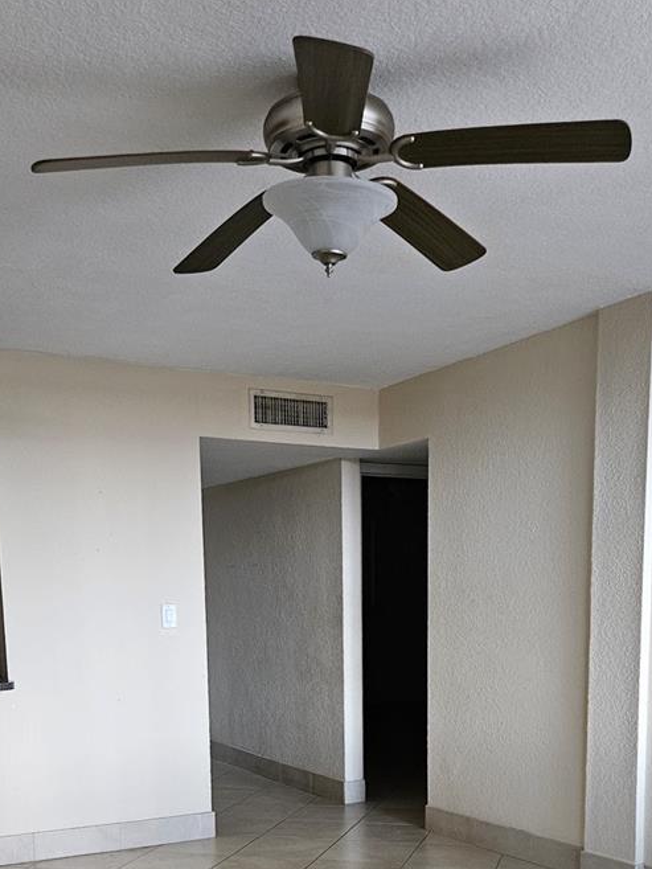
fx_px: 1054
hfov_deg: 34.4
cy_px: 765
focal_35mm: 42
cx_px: 341
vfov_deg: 41.6
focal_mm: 5.4
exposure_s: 1/40
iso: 640
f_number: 1.8
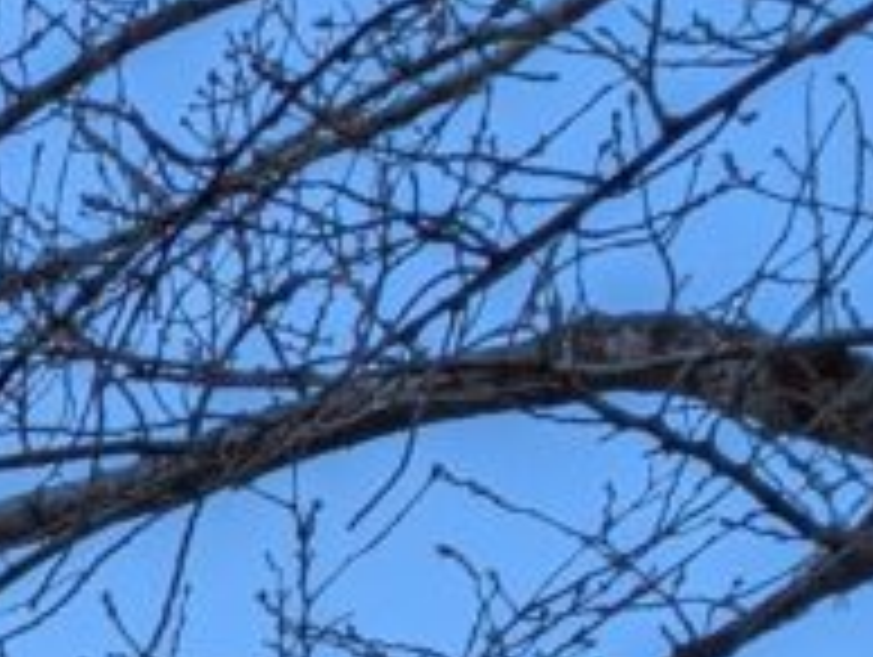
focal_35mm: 158
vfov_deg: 7.8
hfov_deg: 9.5
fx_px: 3990
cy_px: 2156
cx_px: -1840
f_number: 1.85
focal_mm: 6.81
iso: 45
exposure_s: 1/1143
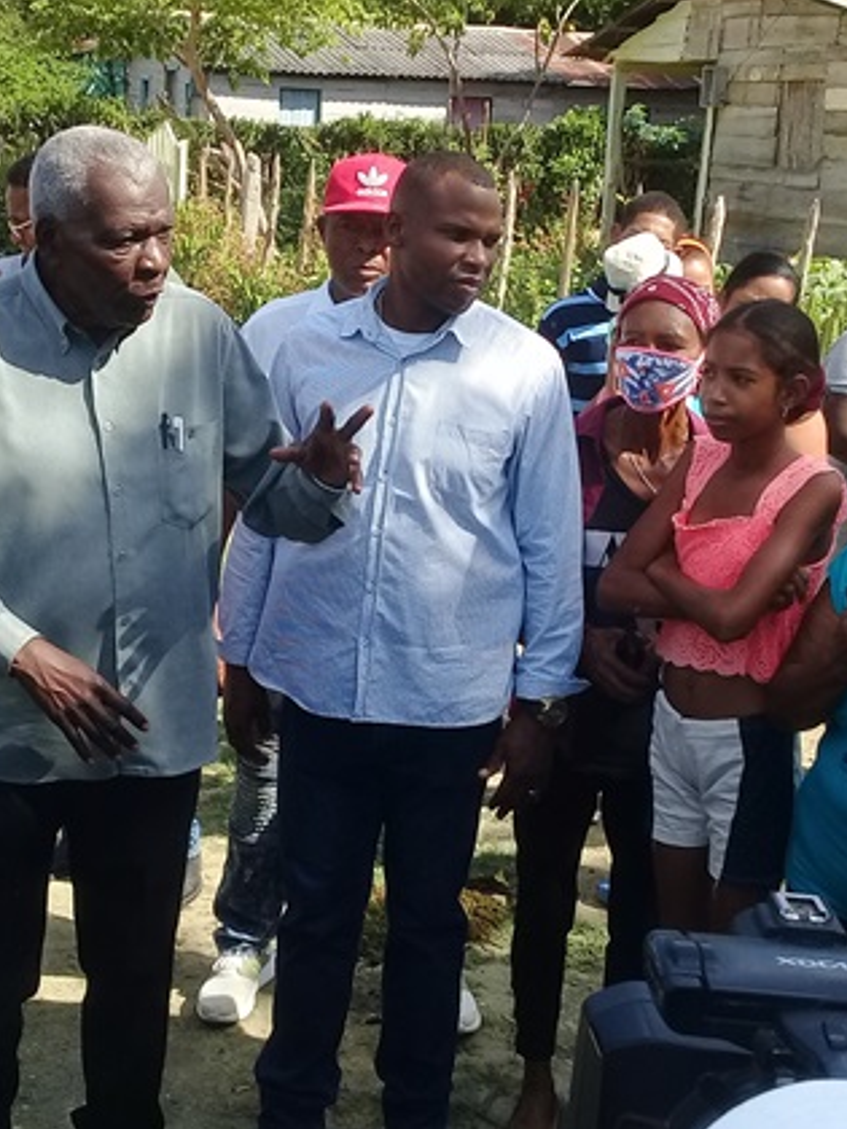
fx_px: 1925
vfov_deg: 32.7
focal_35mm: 59
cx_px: 320
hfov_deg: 24.8
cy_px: 567
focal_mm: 3.3
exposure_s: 1/696
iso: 50
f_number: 2.2
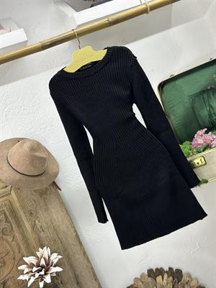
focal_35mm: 48
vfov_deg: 39.7
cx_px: 108
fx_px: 399
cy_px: 144
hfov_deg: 30.3
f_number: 1.78
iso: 160
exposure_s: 1/100
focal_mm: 6.86
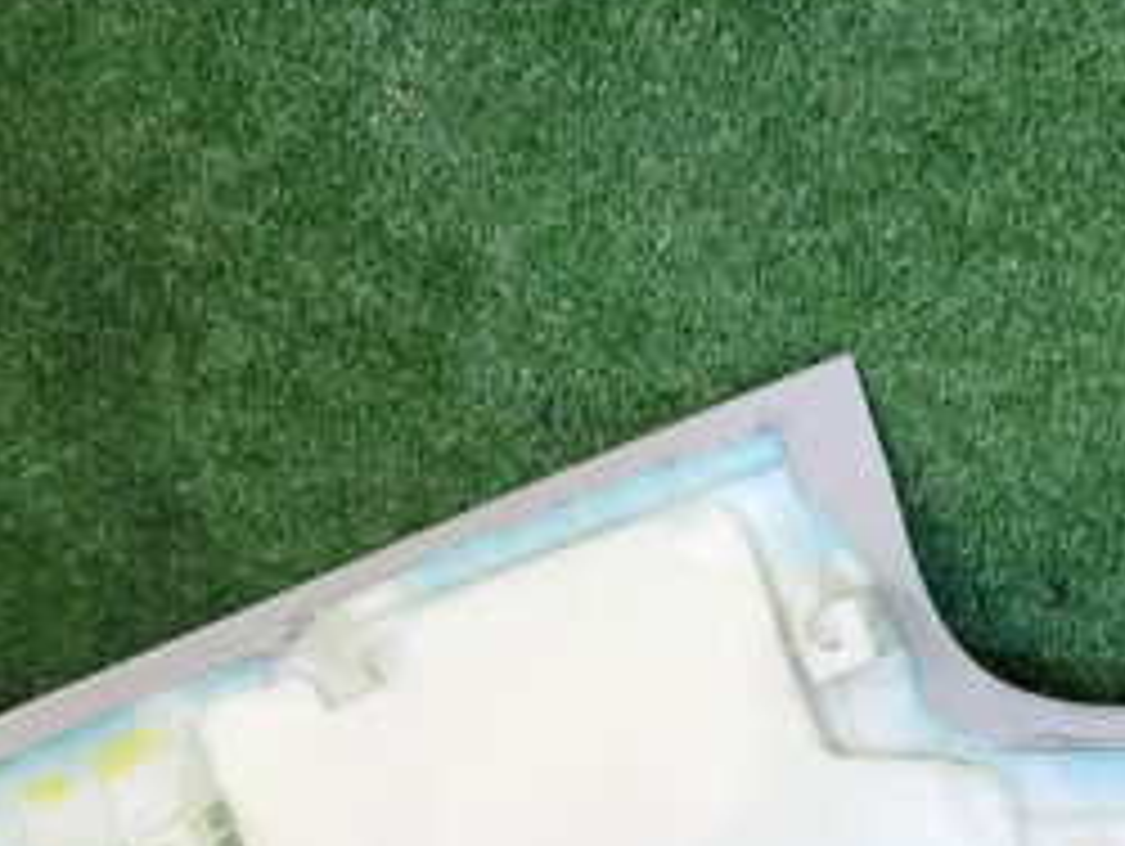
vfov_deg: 19.8
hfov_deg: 27.0
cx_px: 621
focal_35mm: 72
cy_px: 878
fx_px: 2342
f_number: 2.3
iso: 1000
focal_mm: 5.4
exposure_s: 1/80
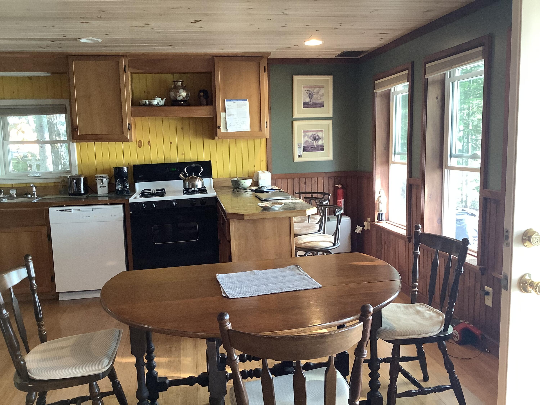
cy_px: 202
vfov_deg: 45.4
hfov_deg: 58.4
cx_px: 270
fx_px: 484
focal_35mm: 31
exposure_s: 1/50
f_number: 2.4
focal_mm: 3.3
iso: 160
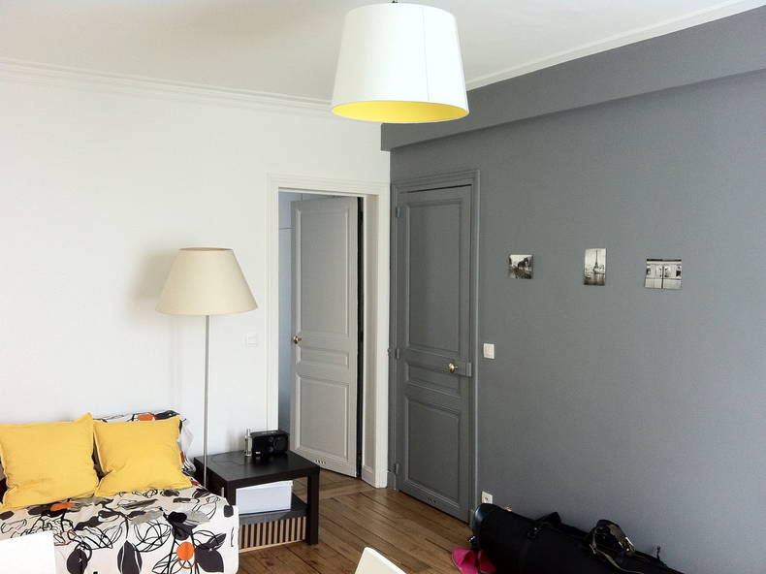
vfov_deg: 40.7
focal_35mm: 35
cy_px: 287
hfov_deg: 52.6
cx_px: 383
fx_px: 774
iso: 100
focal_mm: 3.85
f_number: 2.8
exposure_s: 1/40
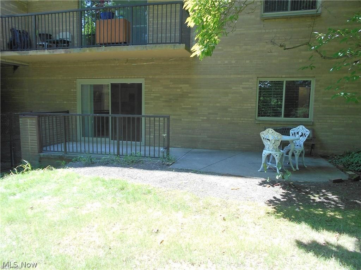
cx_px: 180
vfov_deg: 53.1
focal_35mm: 26
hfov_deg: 67.3
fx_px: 271
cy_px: 135
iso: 80
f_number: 3.2
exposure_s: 1/100
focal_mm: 4.6
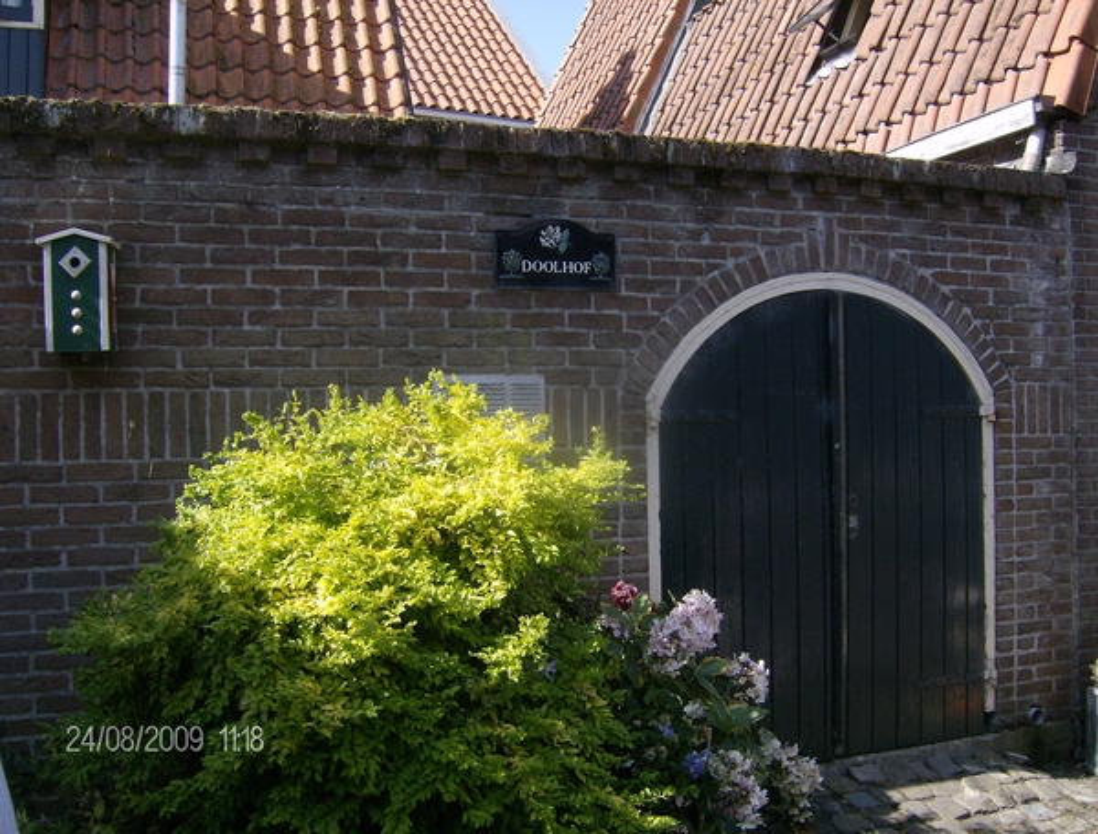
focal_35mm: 36
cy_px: 417
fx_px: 1147
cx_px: 549
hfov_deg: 51.1
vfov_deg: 40.0
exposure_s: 1/285
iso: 100
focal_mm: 6
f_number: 4.7
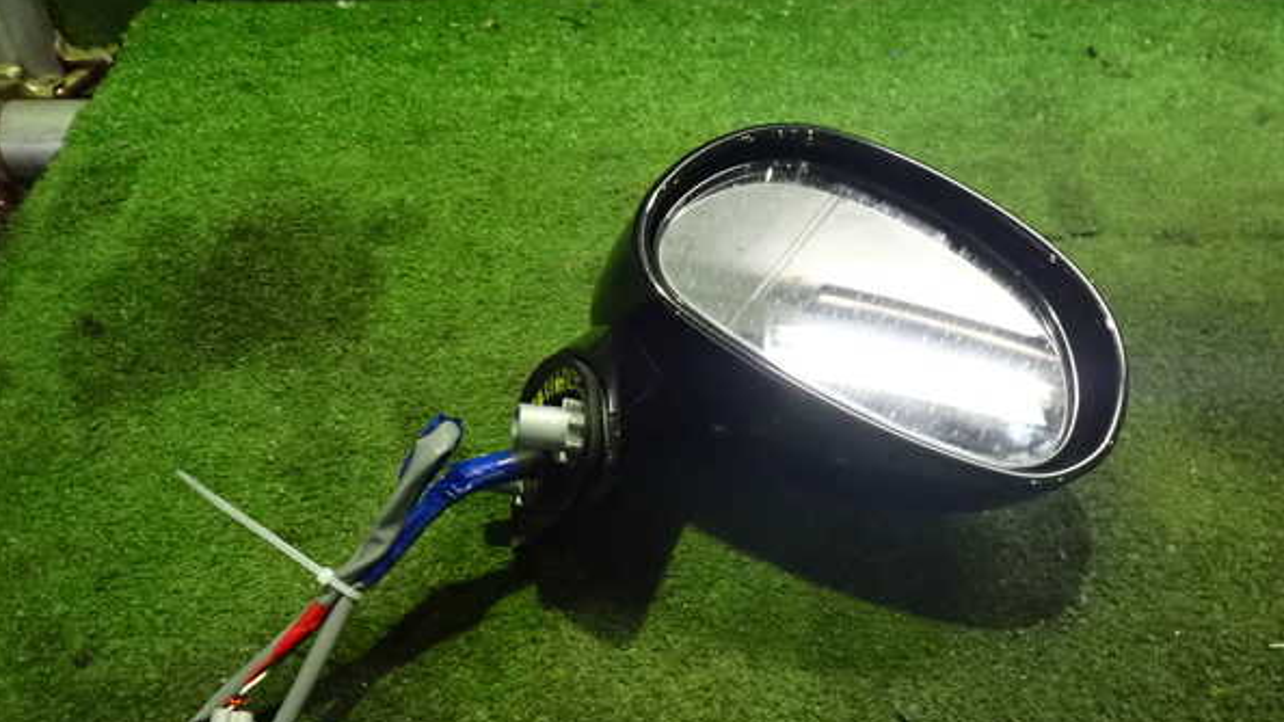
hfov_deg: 59.5
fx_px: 1123
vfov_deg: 35.5
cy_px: 426
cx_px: 638
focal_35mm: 33
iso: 1600
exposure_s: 1/60
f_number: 2.3
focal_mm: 5.4
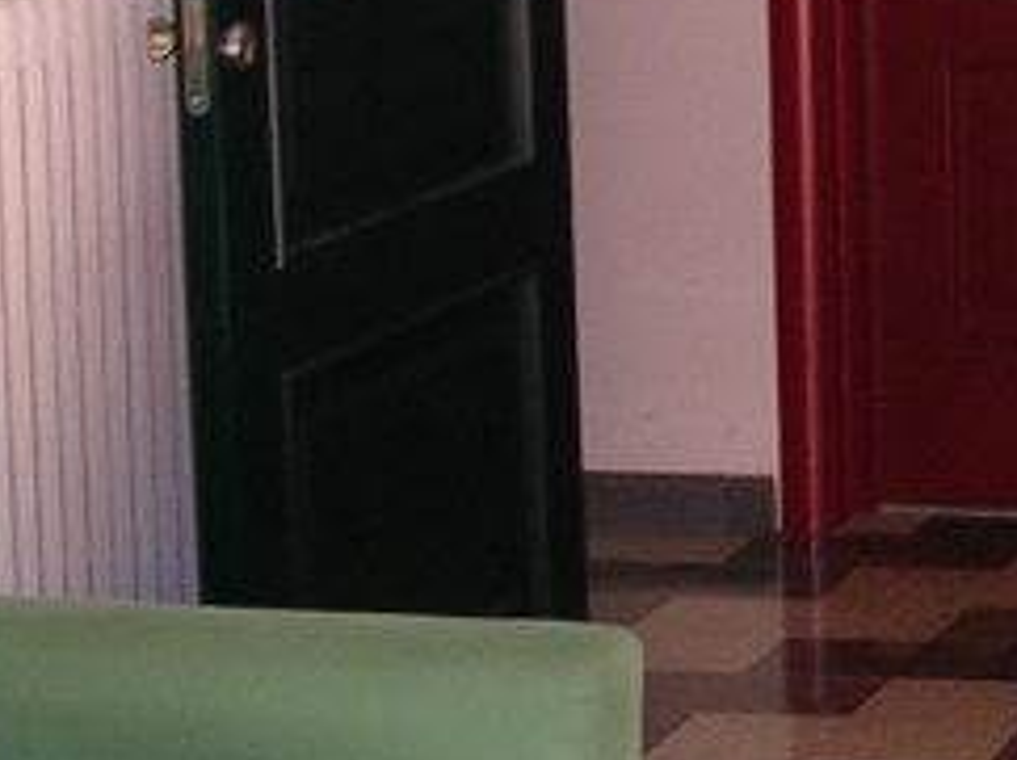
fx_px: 4725
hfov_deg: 12.0
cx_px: 1223
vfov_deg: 9.2
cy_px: 71
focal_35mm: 161
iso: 50
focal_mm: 5.8
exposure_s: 1/30.9
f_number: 2.8
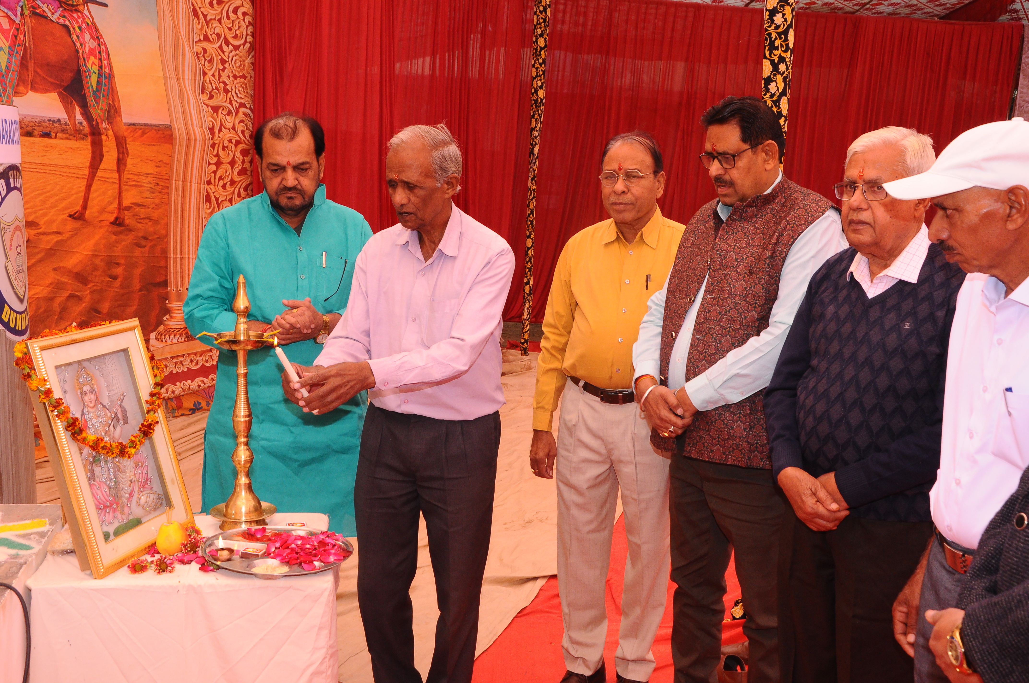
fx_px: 1199
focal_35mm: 42
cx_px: 514
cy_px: 342
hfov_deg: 46.4
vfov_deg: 31.8
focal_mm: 28
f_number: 9
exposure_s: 1/125
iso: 640
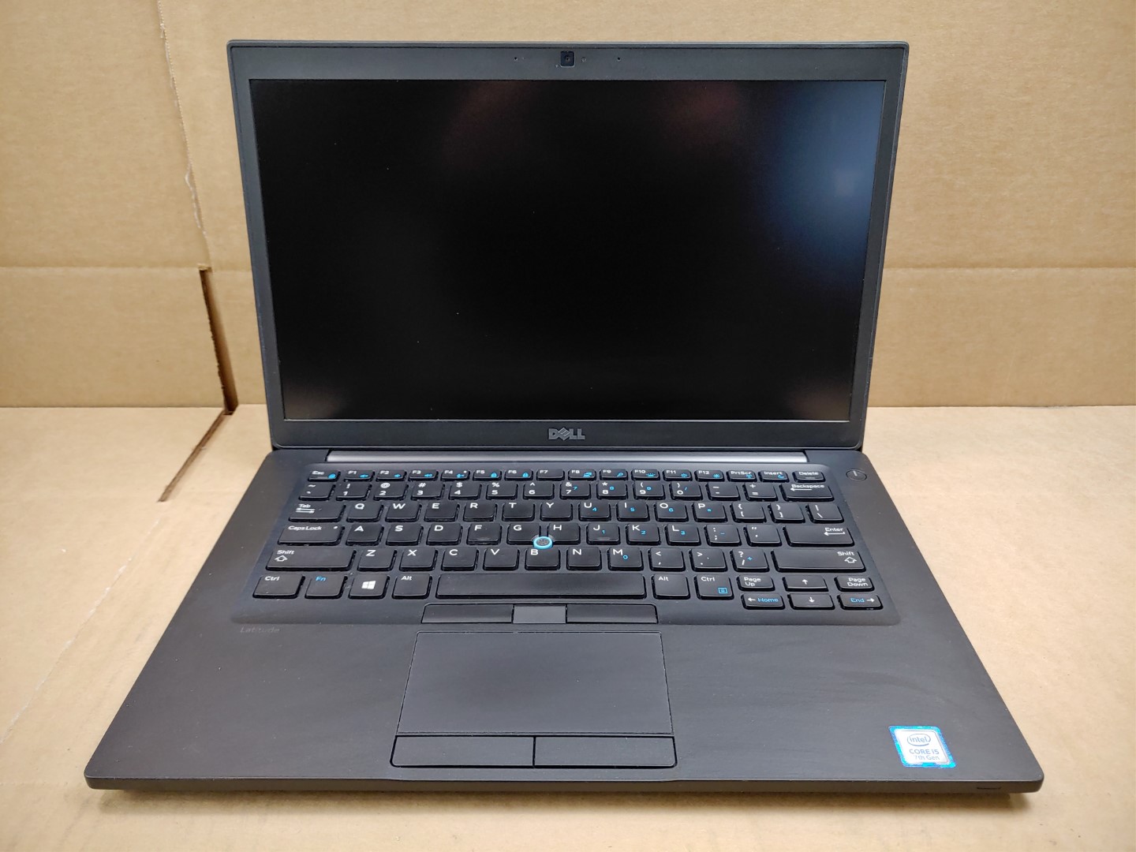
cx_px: 568
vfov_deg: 53.1
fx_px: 853
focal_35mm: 26
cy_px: 426
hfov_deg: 67.3
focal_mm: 4.36
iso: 100
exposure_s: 1/120
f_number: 1.8
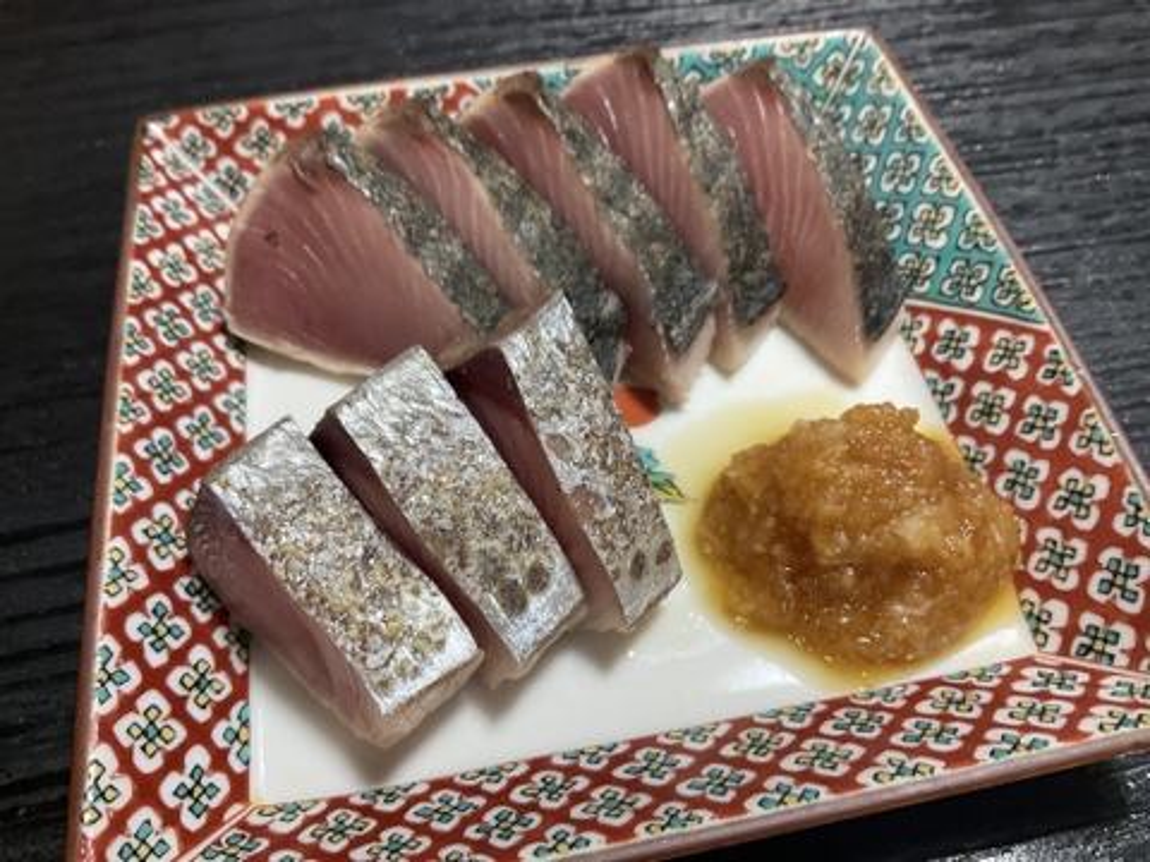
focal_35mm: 29
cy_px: 431
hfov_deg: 61.7
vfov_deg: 48.2
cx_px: 575
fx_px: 963
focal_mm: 3
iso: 160
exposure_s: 1/60
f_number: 1.8
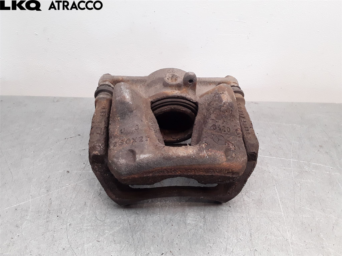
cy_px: 128
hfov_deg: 63.4
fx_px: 277
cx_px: 171
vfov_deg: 49.7
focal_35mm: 28
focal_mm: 2.91
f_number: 1.9
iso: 100
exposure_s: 1/100
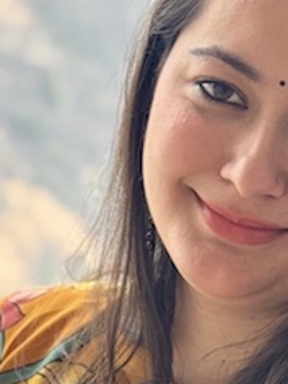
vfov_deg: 9.3
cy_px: 698
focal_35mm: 203
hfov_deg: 7.3
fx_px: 2252
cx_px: 61
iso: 64
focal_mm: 6.76
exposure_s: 1/331
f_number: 1.78
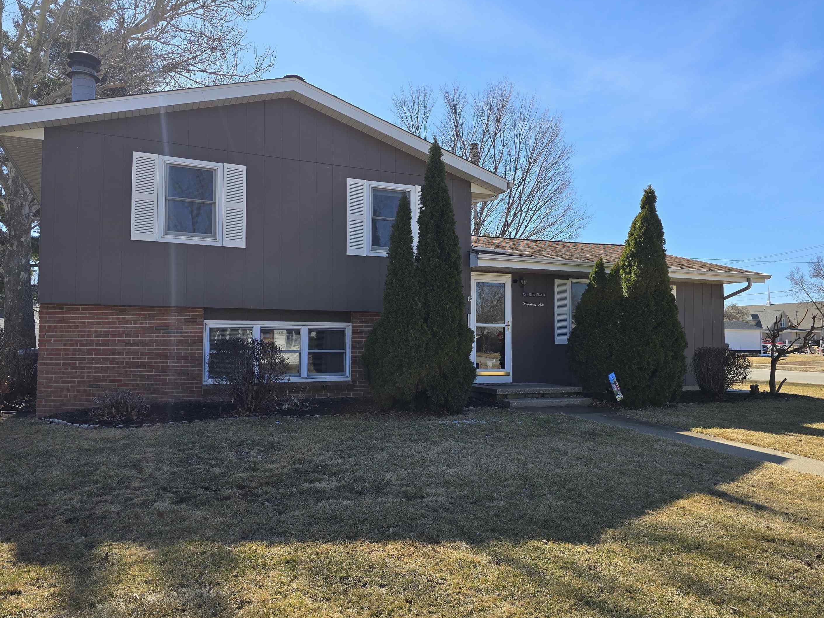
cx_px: 397
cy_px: 319
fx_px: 595
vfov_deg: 54.9
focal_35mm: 25
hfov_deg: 69.4
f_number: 1.7
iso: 12
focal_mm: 6.3
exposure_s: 1/479
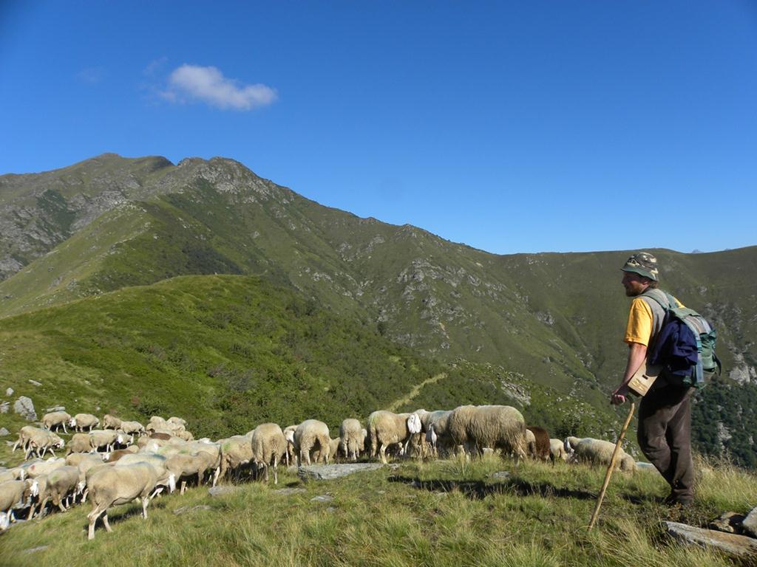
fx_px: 569
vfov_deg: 53.1
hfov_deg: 67.3
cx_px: 378
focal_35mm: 26
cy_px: 284
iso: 64
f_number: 5.6
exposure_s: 1/383
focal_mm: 4.6
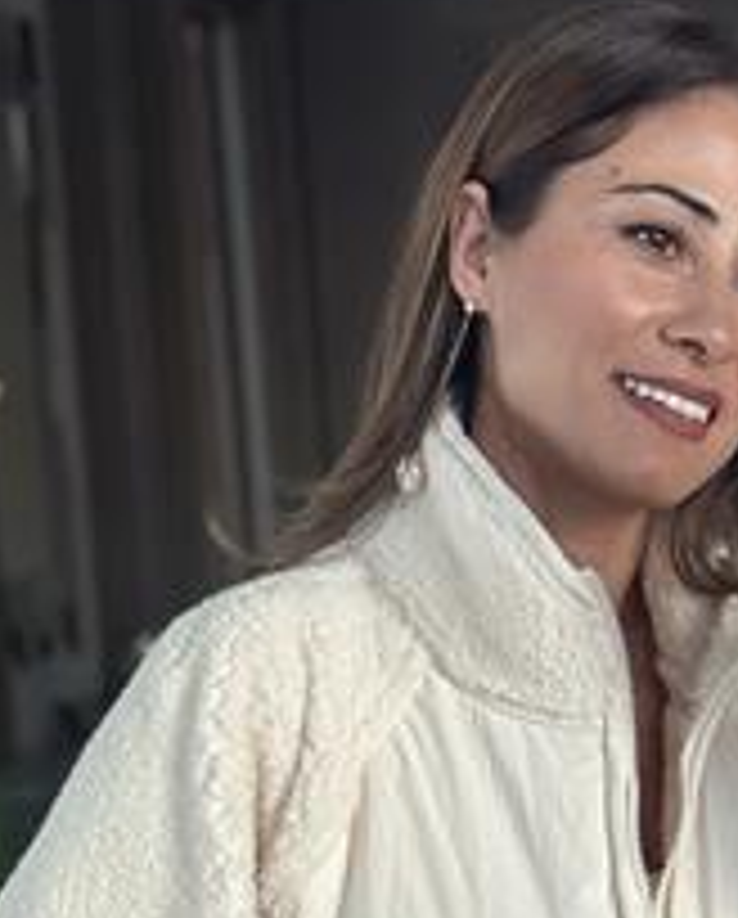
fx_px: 3158
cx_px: 626
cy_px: 927
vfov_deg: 16.2
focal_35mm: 116
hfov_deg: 13.2
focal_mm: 6.86
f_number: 1.78
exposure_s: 1/46
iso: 320
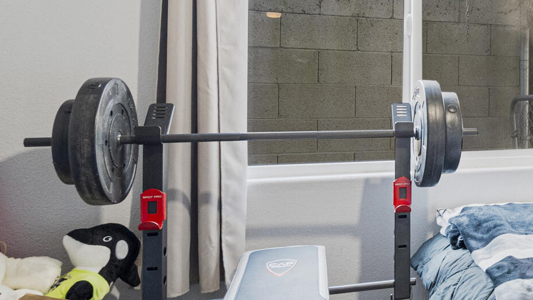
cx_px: 652
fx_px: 636
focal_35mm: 45
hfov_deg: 35.1
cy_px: 93
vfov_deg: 26.3
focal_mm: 16
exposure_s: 1/25
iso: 3200
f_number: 5.6
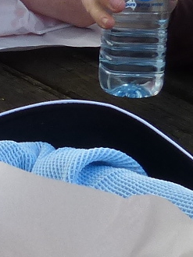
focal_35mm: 225
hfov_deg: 6.4
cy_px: 124
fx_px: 1675
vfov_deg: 8.8
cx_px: -172
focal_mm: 5.1
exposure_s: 1/160
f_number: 4
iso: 100
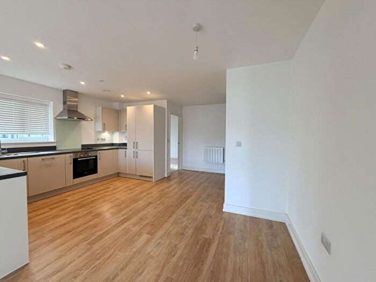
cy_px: 141
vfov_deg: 85.7
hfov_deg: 102.1
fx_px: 152
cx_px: 188
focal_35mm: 14
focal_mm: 2.22
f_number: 2.2
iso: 250
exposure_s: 1/100
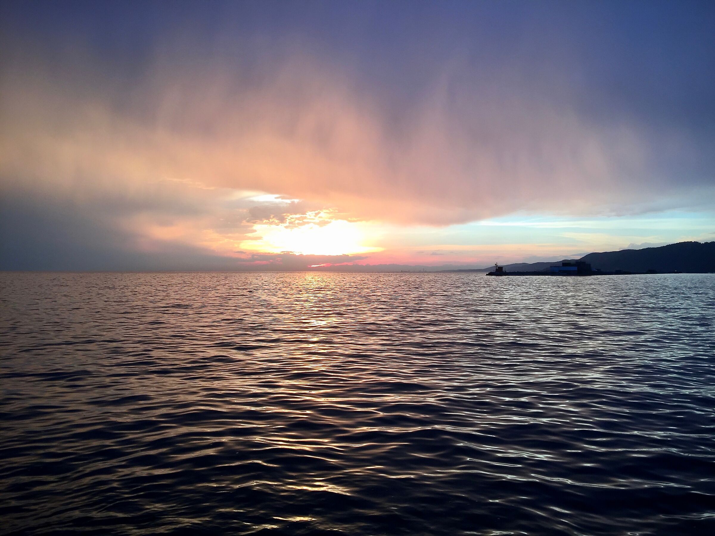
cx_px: 358
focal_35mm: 29
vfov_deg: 48.2
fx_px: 599
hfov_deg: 61.7
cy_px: 268
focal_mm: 4.15
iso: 32
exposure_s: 1/100
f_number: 2.2
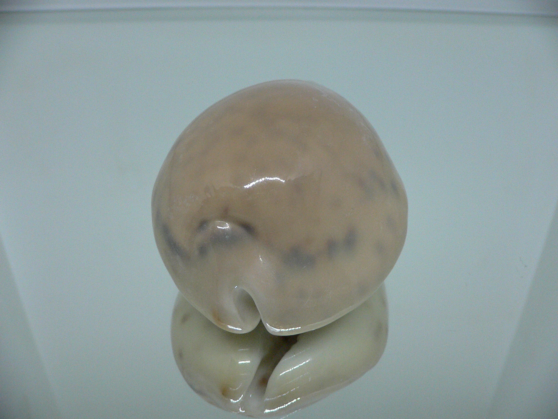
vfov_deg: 40.7
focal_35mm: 35
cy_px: 210
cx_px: 279
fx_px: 564
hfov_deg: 52.6
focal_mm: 4.6
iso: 200
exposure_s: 1/60
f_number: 2.8
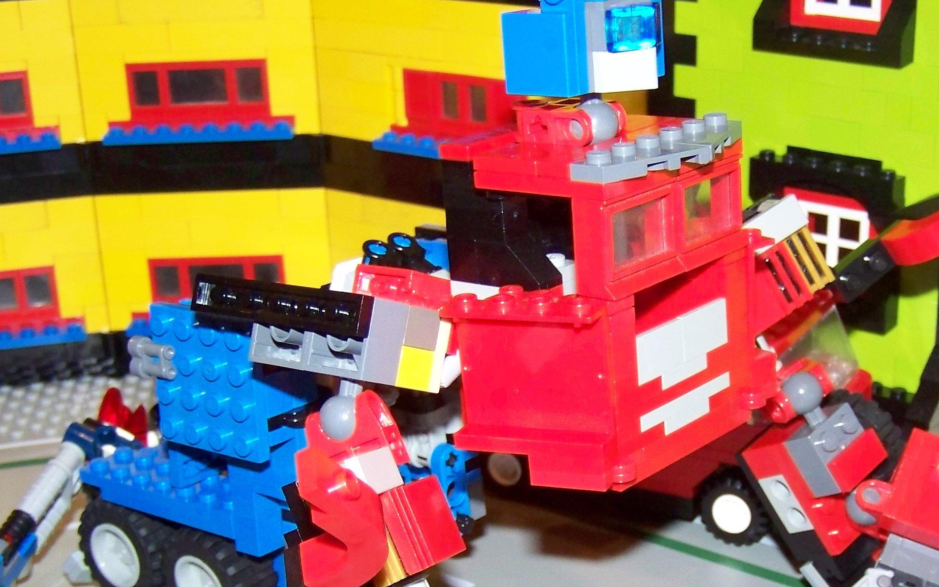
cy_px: 478
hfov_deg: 30.5
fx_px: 1714
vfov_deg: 19.2
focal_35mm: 67
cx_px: 592
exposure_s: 1/30
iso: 200
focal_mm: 6.3
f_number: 2.8
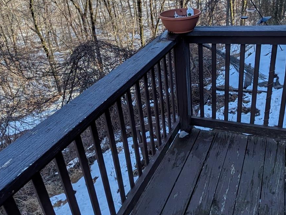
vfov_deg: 49.5
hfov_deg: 62.7
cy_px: 83
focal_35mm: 28
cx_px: 174
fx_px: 232
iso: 46
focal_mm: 2.02
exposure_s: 1/915
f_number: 1.7
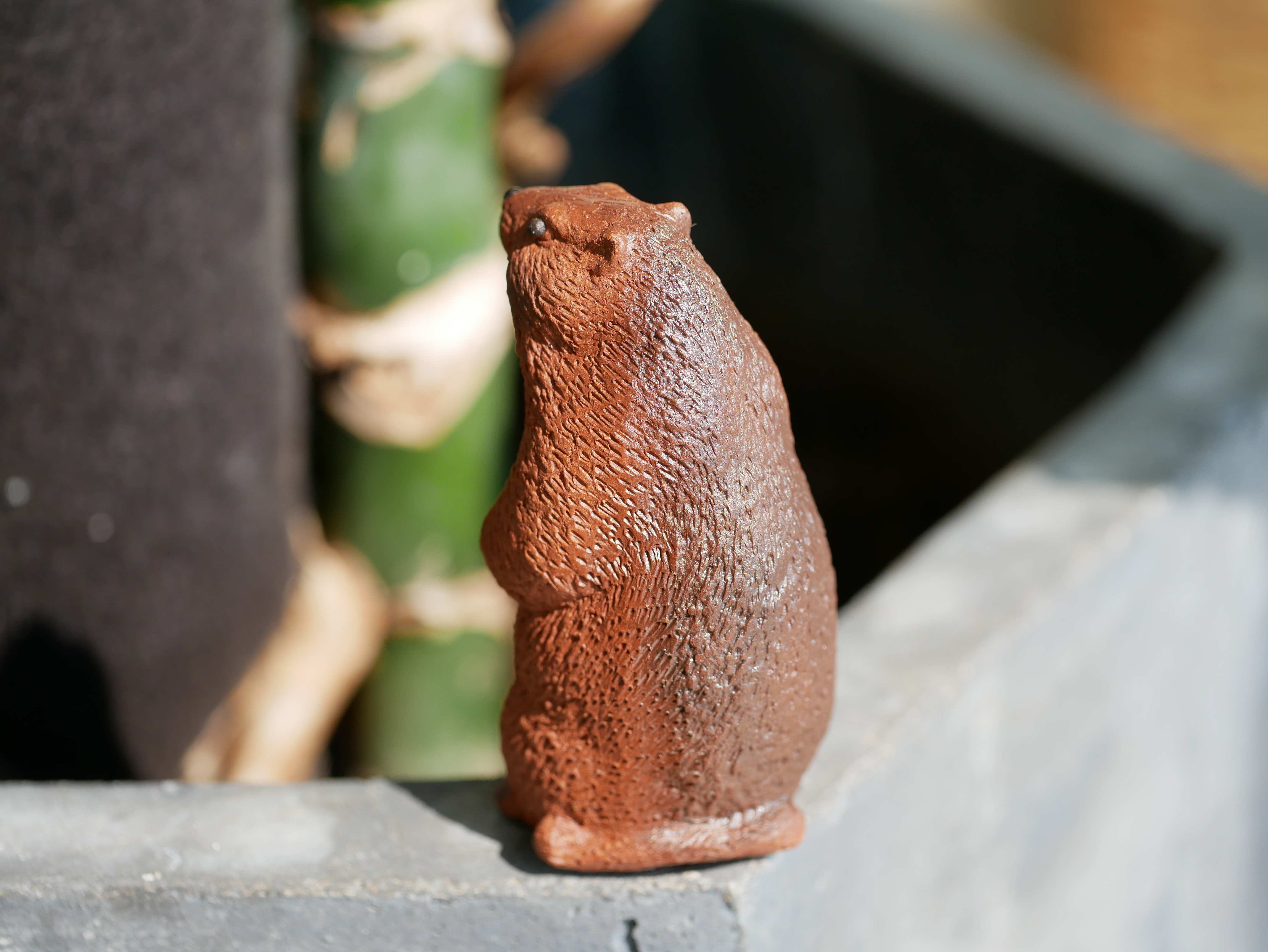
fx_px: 3298
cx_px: 634
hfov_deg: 21.8
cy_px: 476
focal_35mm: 90
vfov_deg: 16.4
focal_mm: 45
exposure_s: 1/400
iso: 200
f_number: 4
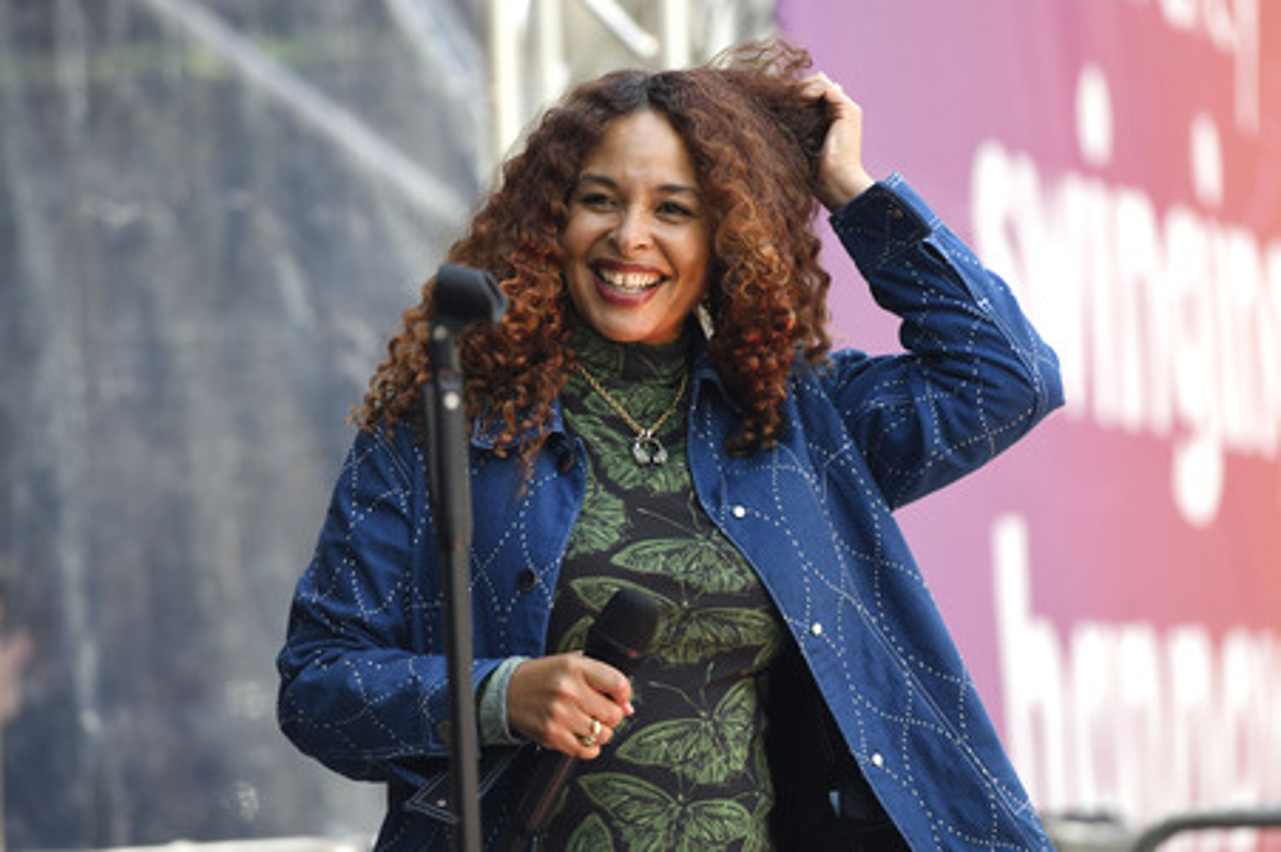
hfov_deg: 10.3
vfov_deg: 6.9
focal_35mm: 200
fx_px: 7111
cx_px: 640
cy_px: 426
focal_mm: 200
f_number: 4.5
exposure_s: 1/1600
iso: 640
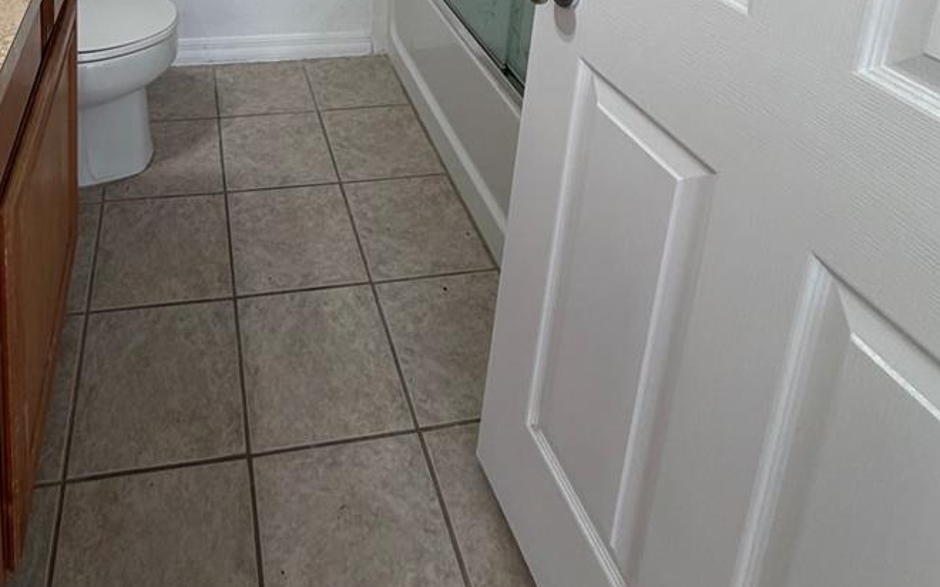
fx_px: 691
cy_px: -181
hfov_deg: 66.4
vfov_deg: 33.3
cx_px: 306
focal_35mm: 27
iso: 160
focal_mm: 2.22
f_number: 2.2
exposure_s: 1/120
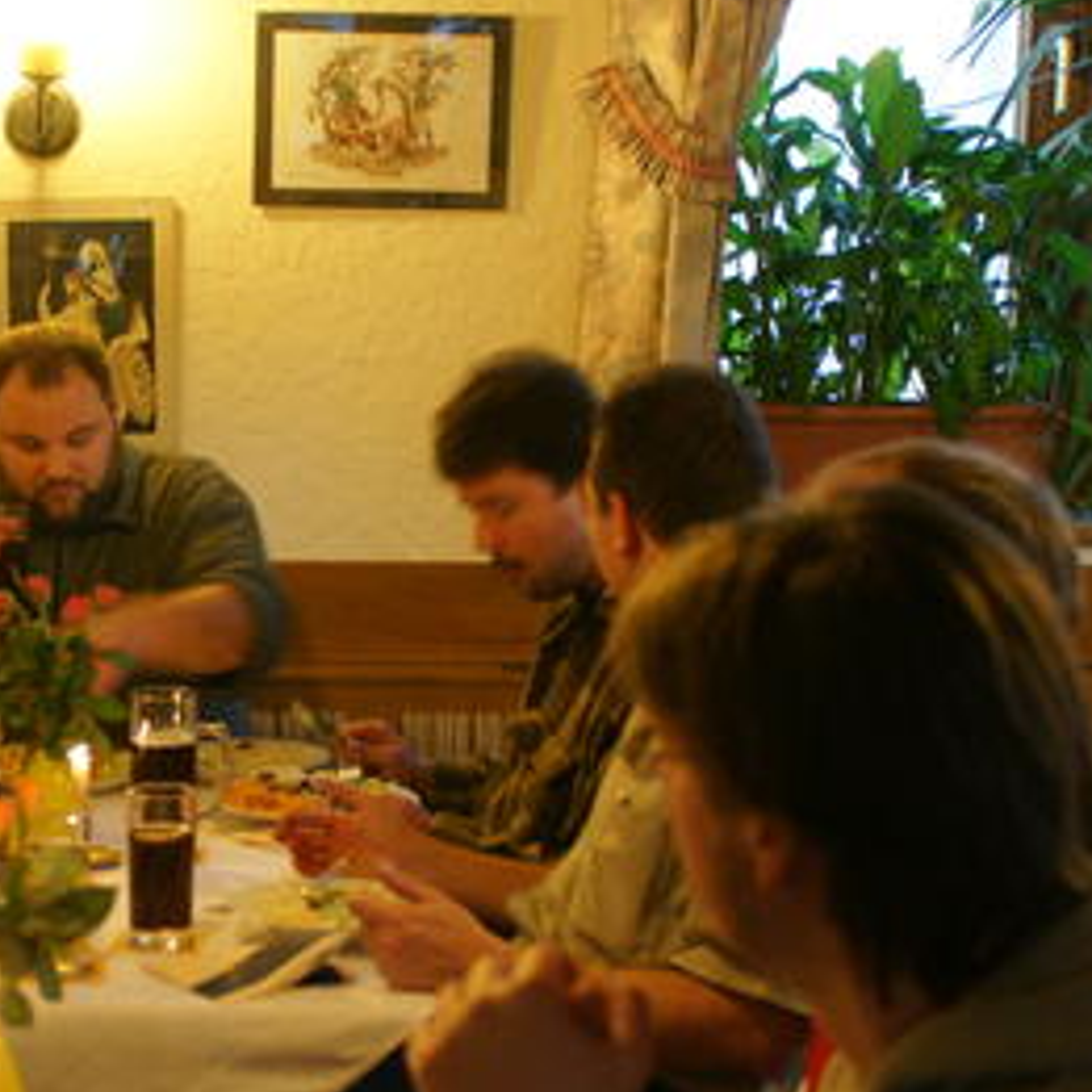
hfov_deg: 22.6
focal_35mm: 75
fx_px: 2677
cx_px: 167
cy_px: 726
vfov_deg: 23.0
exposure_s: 1/20
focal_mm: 24
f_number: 2.8
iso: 800
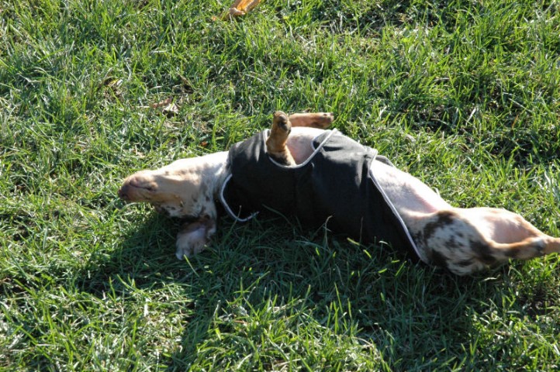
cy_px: 186
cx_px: 280
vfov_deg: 16.2
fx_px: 1305
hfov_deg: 24.2
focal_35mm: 84
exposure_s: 1/400
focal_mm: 56
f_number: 10
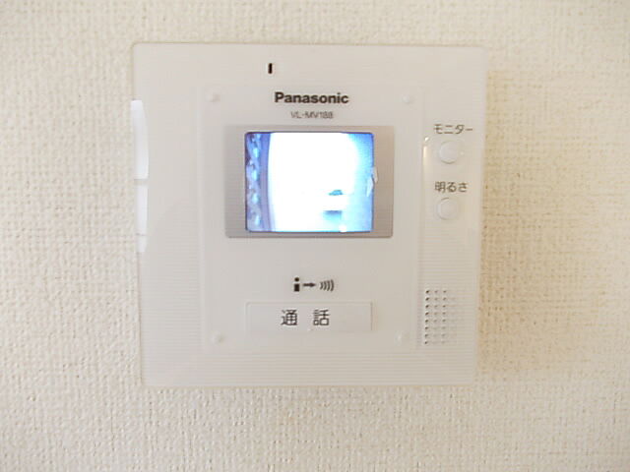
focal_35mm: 28
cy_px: 236
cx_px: 315
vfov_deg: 49.7
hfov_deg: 63.4
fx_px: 510
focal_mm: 4
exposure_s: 1/5
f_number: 2.7
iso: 200
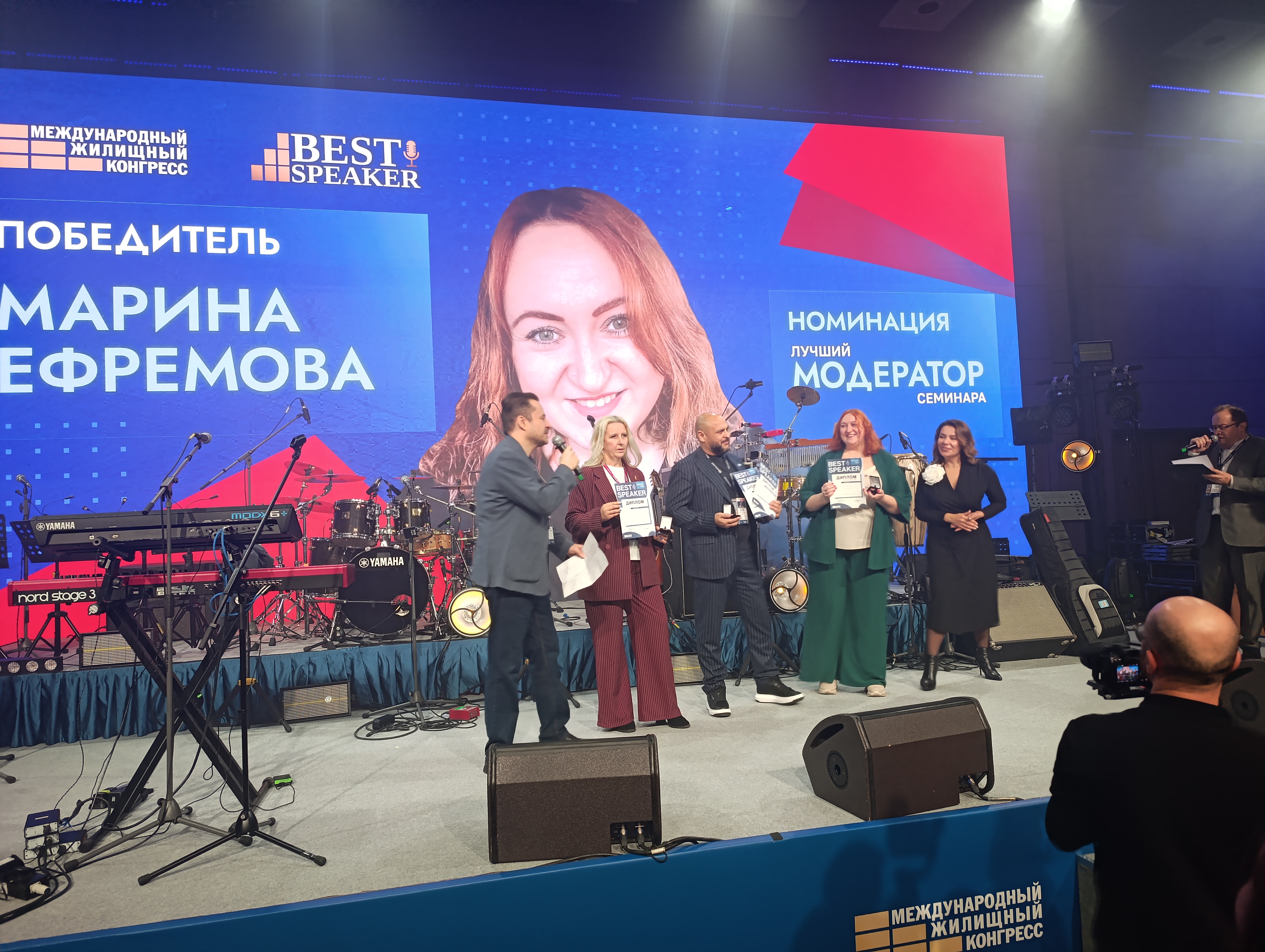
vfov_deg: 59.0
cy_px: 476
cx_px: 632
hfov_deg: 73.8
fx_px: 842
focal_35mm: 23
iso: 1000
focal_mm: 6.14
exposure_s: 1/100
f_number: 1.6
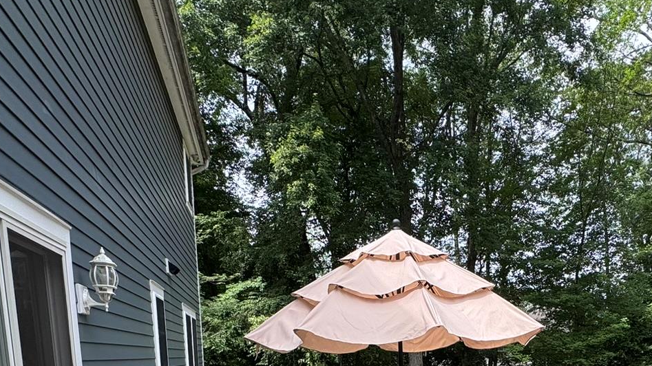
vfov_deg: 29.4
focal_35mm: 33
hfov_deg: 58.3
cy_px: 464
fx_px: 570
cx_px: 430
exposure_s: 1/501
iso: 40
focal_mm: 2.22
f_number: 2.2
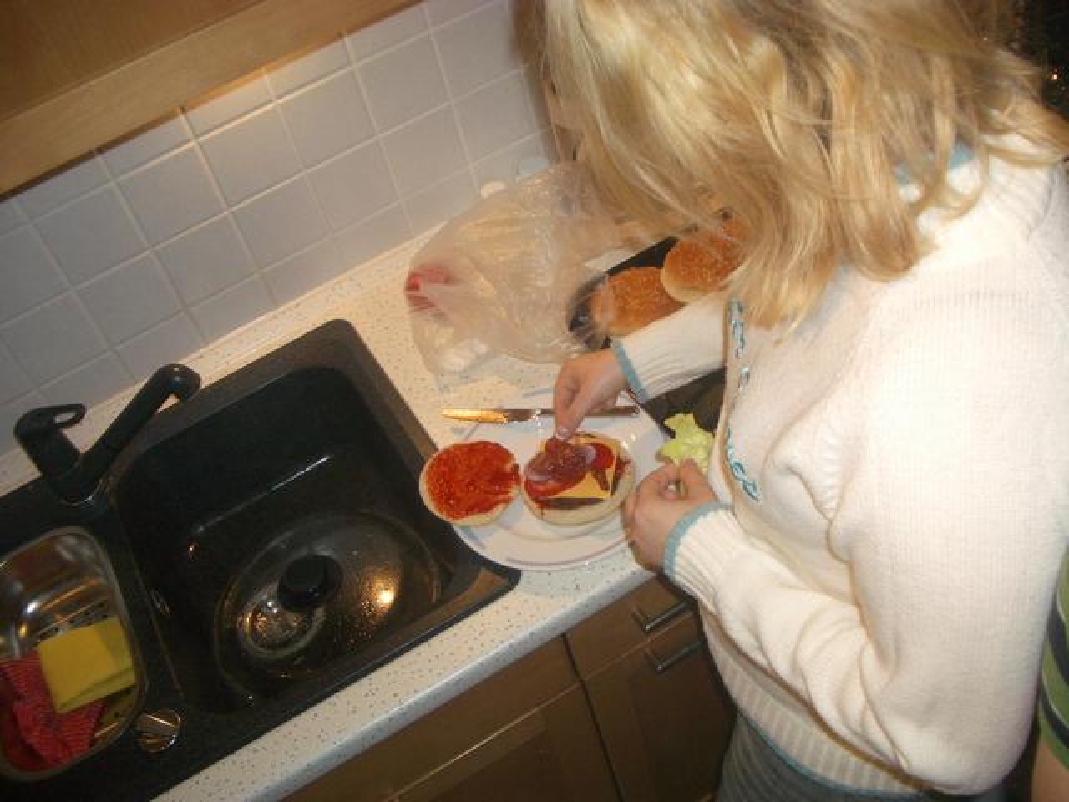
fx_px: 1081
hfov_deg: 52.6
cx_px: 534
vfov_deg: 40.7
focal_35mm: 35
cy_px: 401
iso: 100
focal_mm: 5.8
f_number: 2.6
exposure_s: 1/60
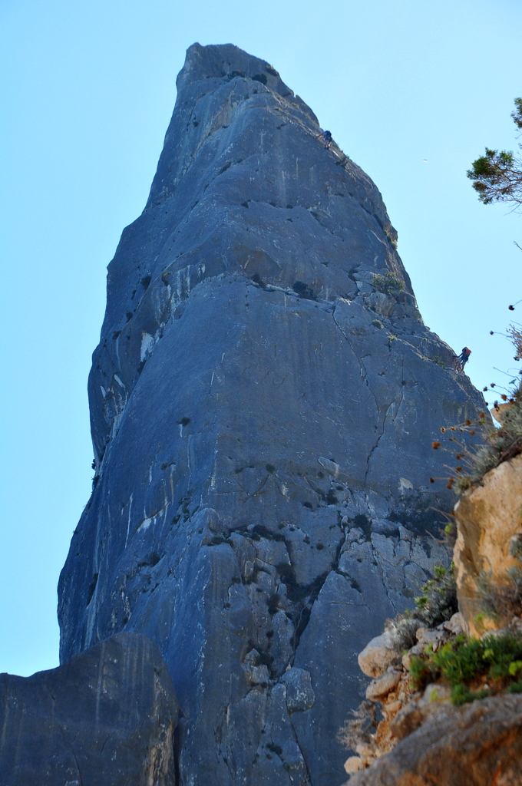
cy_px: 393
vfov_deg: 13.1
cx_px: 261
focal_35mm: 158
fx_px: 3435
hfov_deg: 8.7
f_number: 10
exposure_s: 1/400
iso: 400
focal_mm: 105
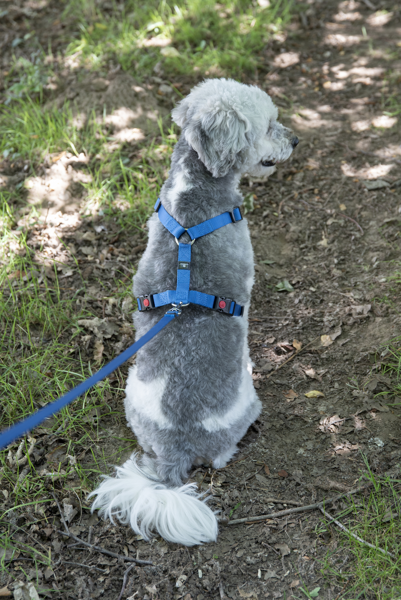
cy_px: 300
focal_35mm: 55
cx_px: 200
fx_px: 918
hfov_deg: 24.6
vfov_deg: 36.2
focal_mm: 55
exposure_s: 1/80
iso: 250
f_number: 4.5
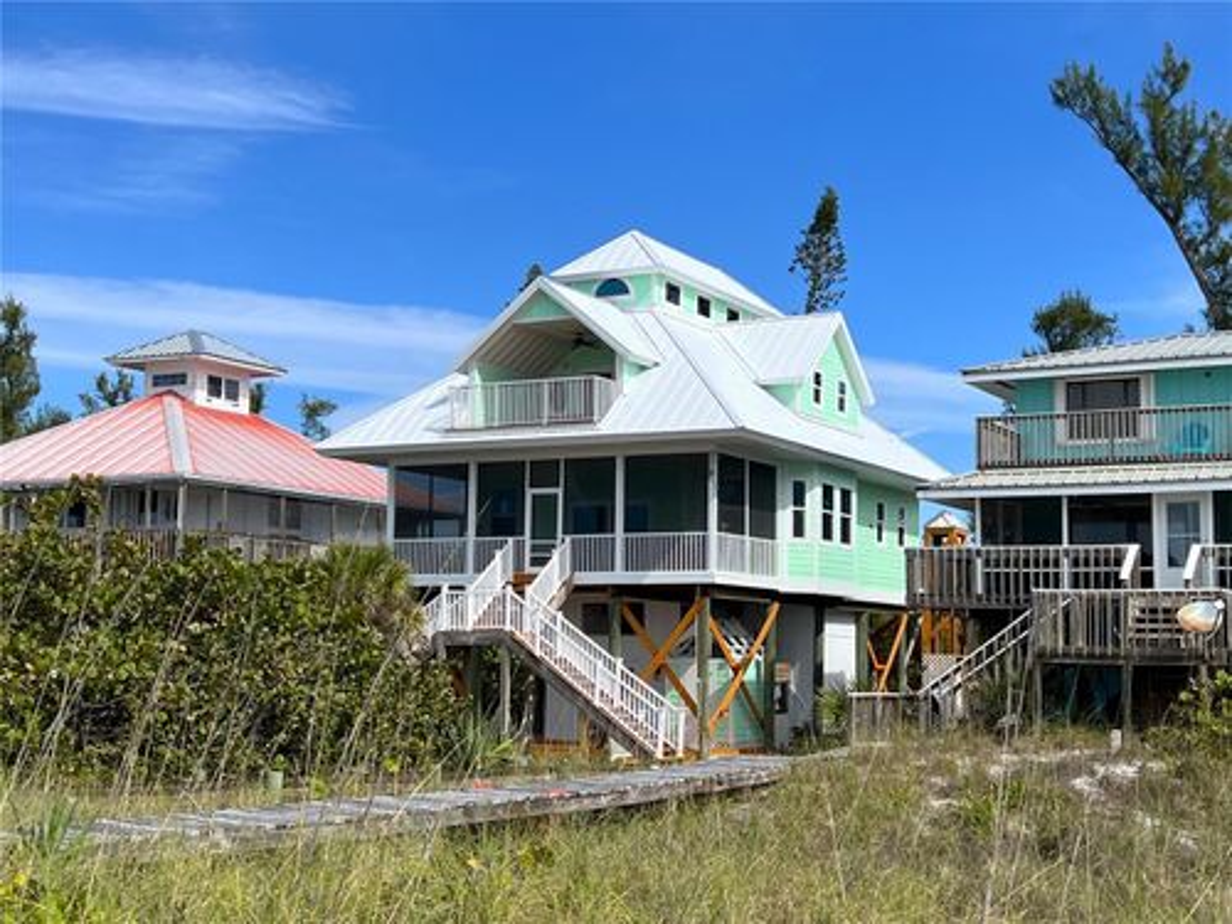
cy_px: 462
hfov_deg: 36.8
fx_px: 1851
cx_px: 616
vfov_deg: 28.0
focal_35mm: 52
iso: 50
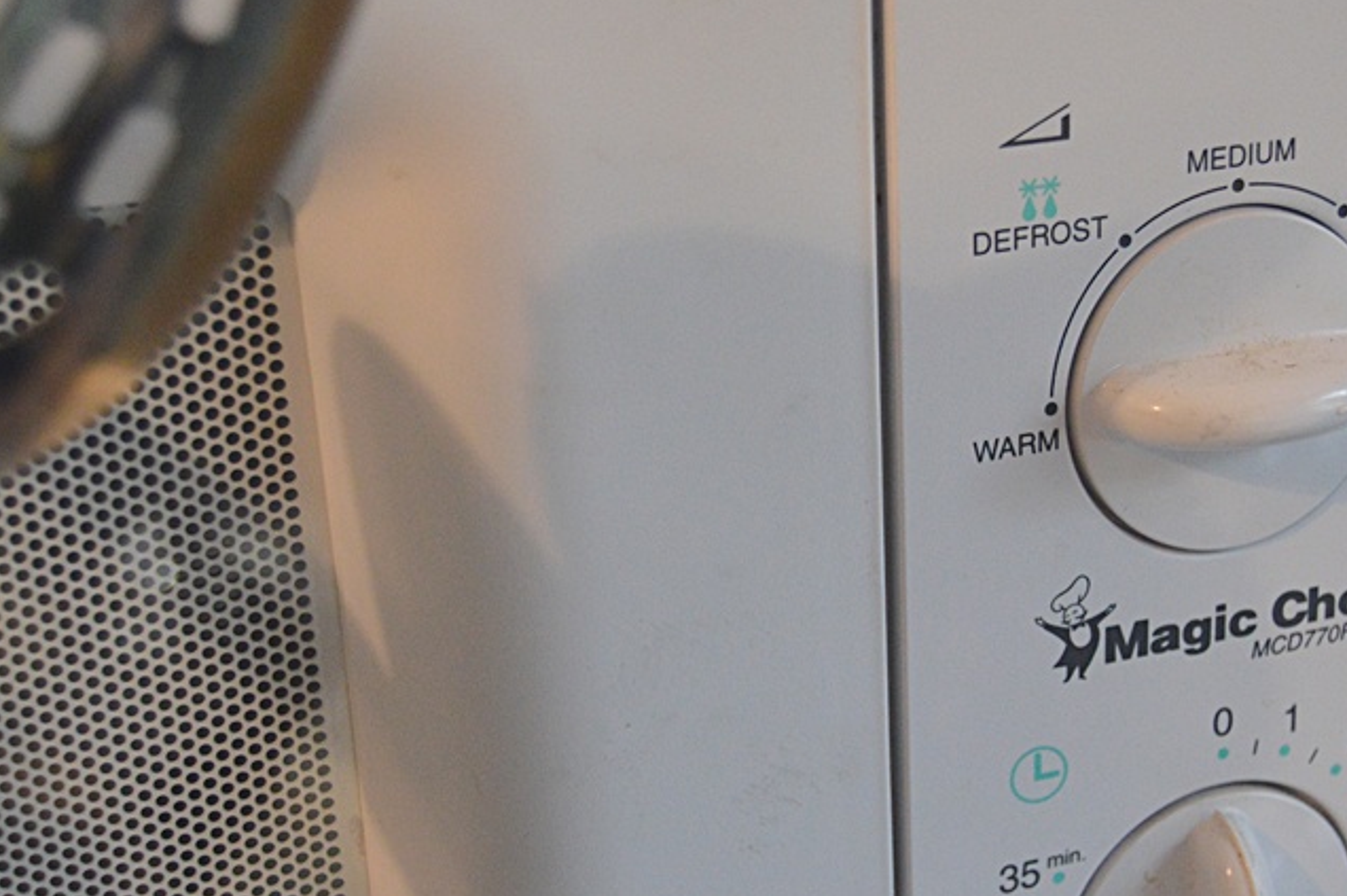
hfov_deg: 30.5
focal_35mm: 66
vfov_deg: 20.6
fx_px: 2468
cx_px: 796
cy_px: 488
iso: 1600
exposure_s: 1/60
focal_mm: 28
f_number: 4
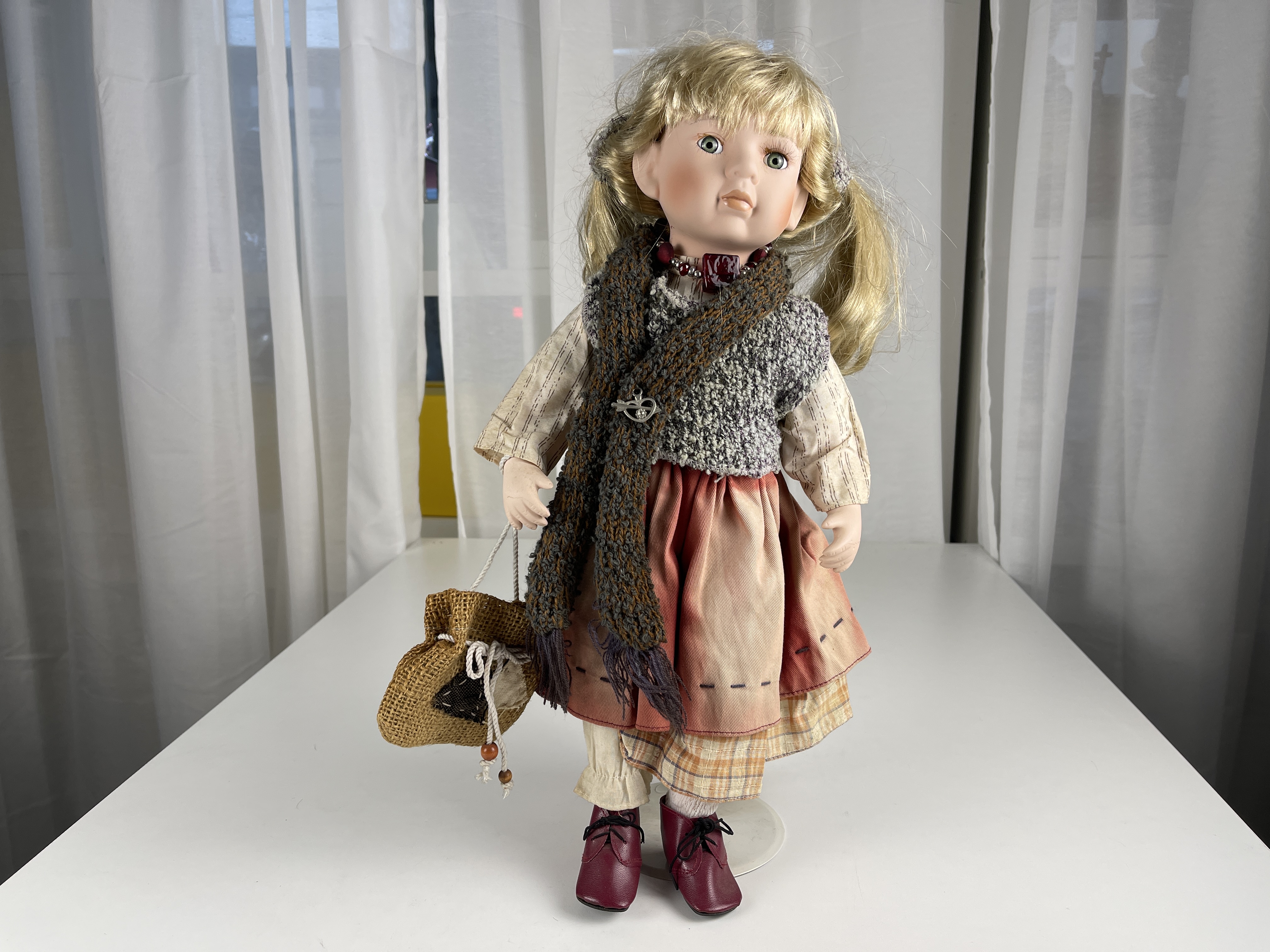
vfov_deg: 54.9
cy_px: 476
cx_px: 635
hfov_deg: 69.4
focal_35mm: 25
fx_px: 917
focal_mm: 5.1
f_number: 1.6
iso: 32
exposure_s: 1/165
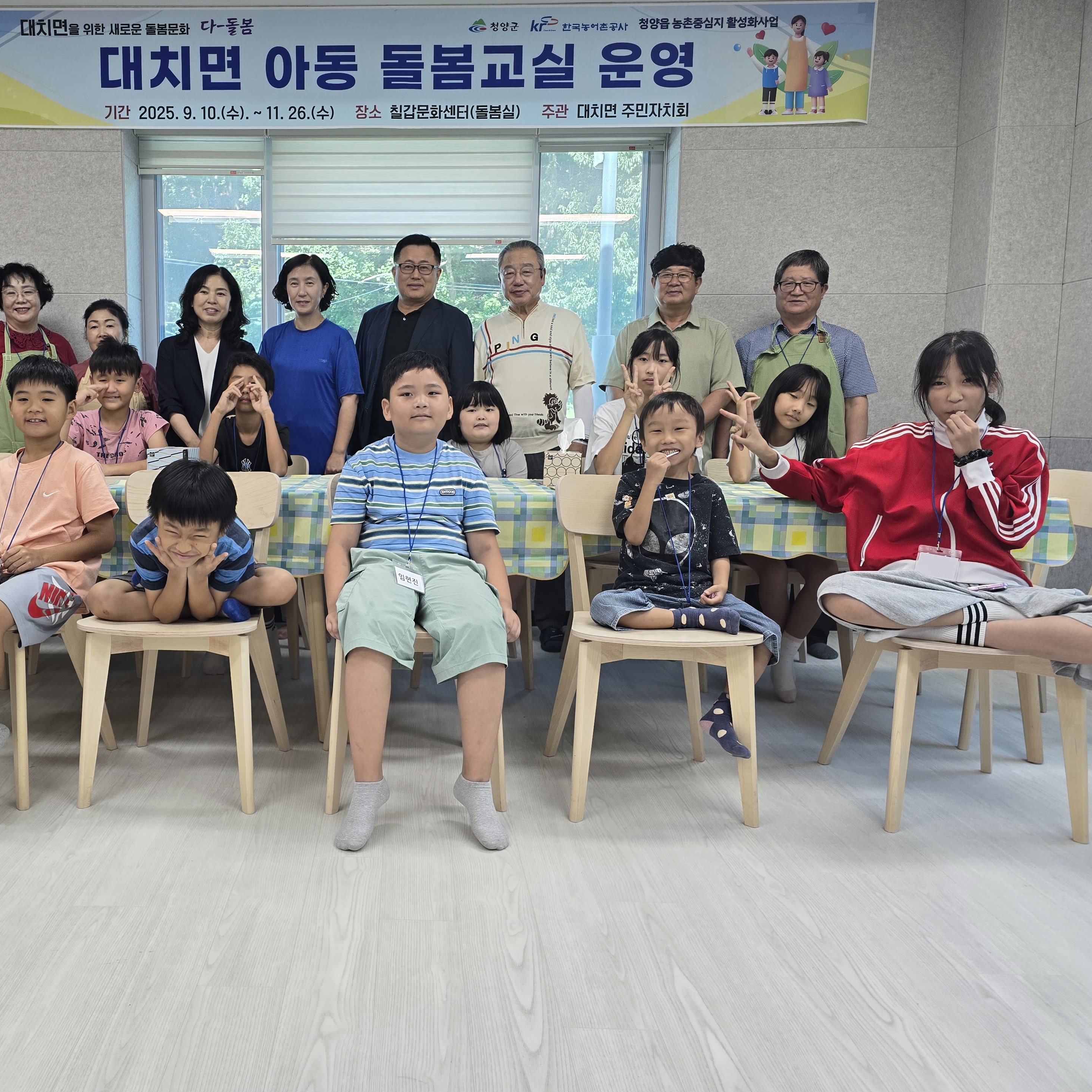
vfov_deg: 57.3
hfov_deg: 56.2
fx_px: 999
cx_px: 372
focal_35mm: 28
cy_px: 533
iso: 125
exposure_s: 1/120
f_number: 1.7
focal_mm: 6.3
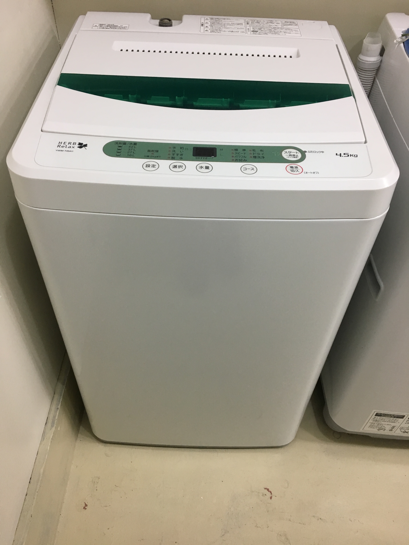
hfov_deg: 48.2
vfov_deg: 61.7
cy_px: 272
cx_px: 204
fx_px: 457
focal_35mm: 29
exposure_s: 1/33
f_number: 2.2
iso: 125
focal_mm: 4.15
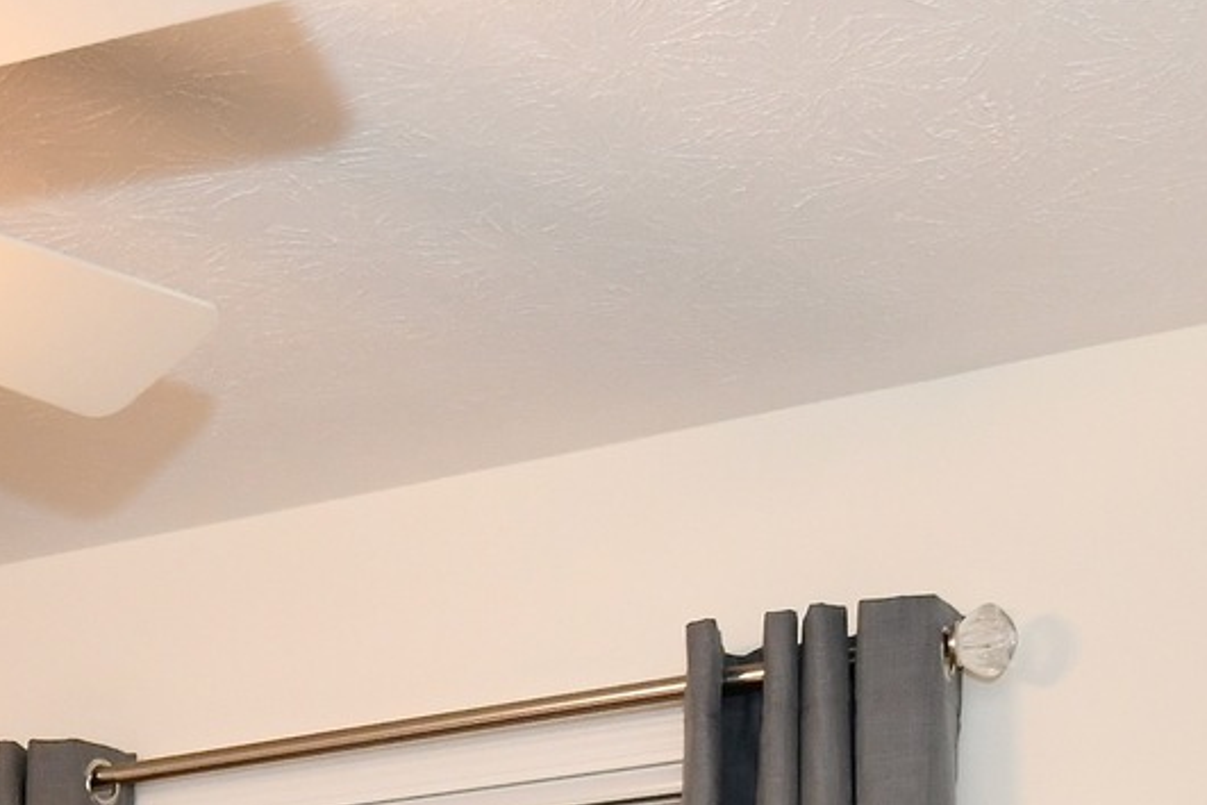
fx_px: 2716
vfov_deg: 14.6
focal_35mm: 81
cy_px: 1478
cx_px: -191
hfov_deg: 23.2
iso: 640
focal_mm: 14
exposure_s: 1/60
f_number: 6.3
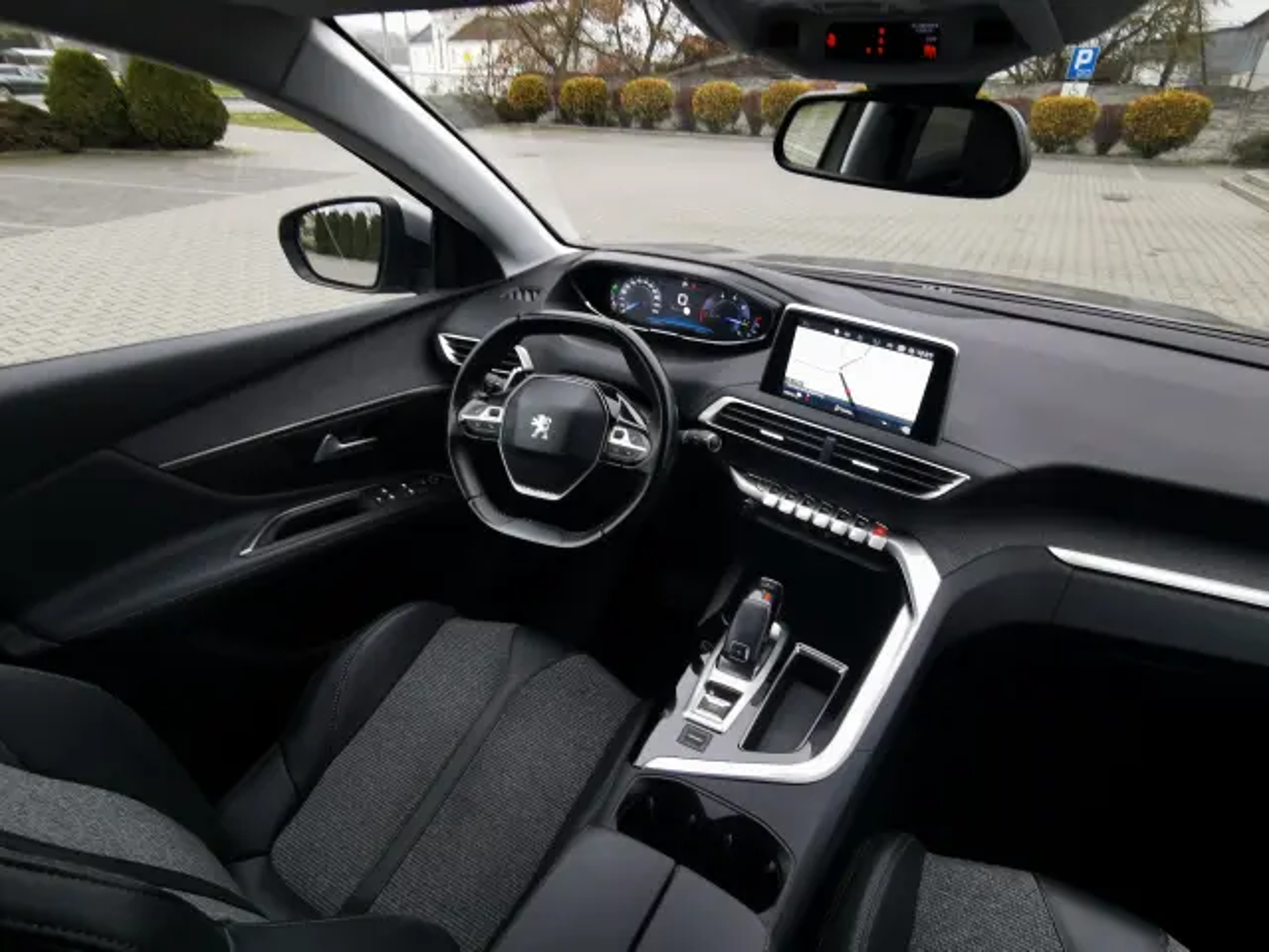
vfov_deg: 71.6
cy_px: 476
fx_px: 660
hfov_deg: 87.8
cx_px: 634
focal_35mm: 18
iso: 64
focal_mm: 2.35
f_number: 2.2
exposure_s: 1/50
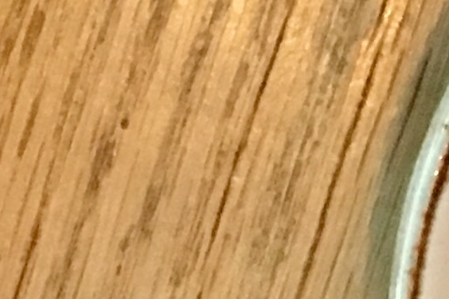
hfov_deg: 8.2
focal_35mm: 234
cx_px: -535
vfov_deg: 5.4
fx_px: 2917
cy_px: -678
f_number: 2.2
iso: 250
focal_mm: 4.15
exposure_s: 1/15
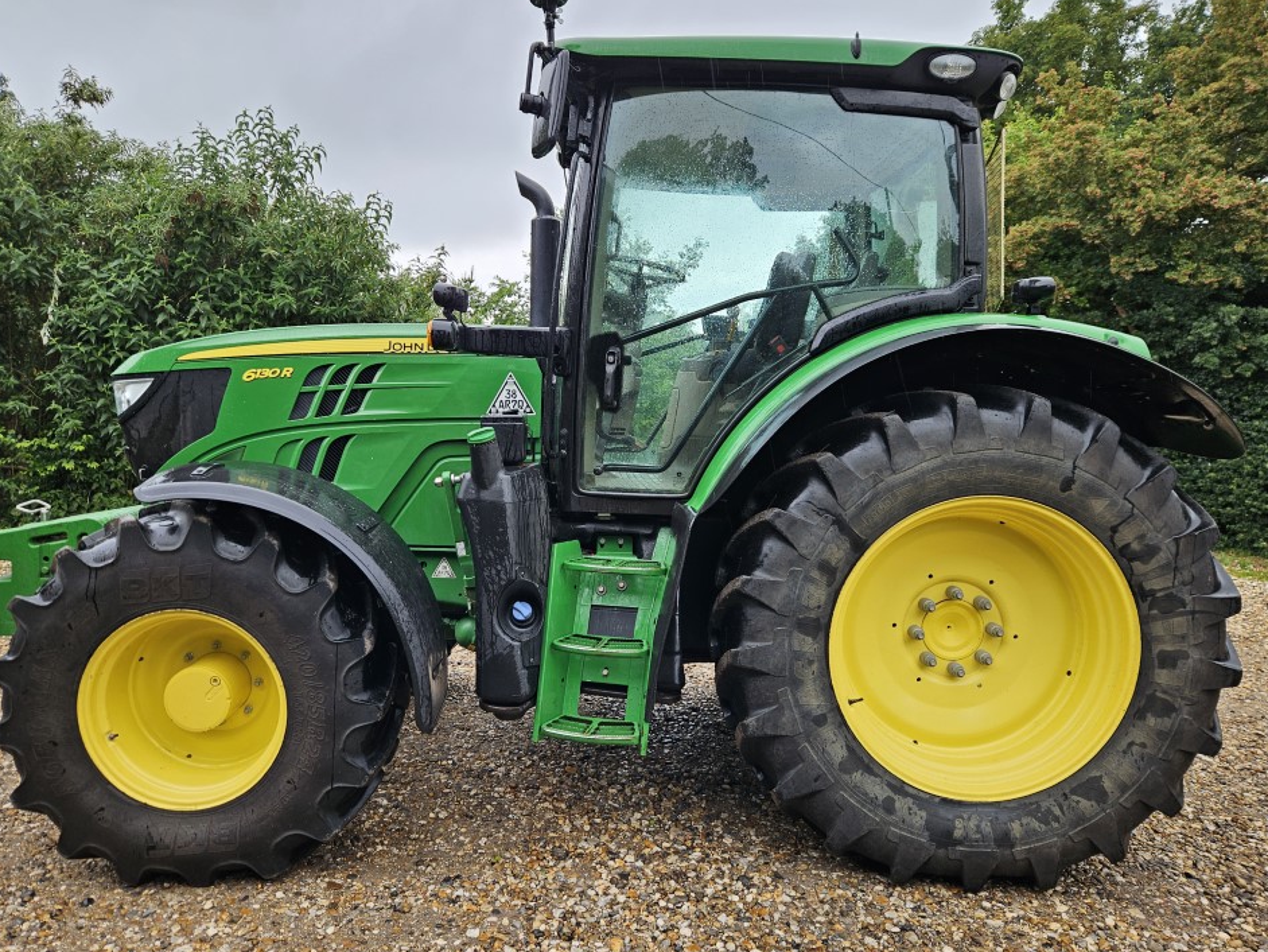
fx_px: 916
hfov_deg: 69.4
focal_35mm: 25
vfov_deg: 54.9
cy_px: 470
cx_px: 623
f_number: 1.8
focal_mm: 5.4
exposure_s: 1/108
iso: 25
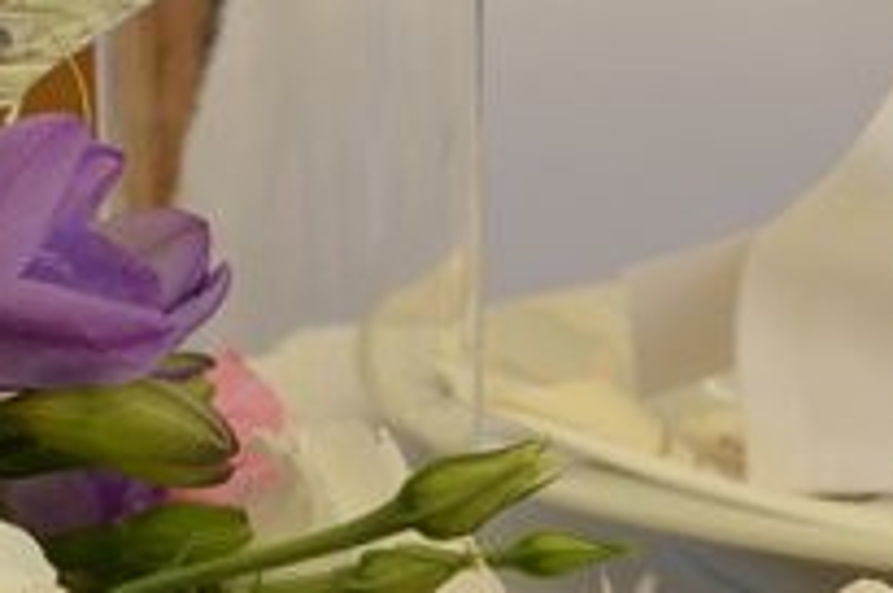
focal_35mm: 165
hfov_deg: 11.3
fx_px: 4086
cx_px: -854
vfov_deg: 8.3
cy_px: 257
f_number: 7.1
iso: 500
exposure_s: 1/640
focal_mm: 22
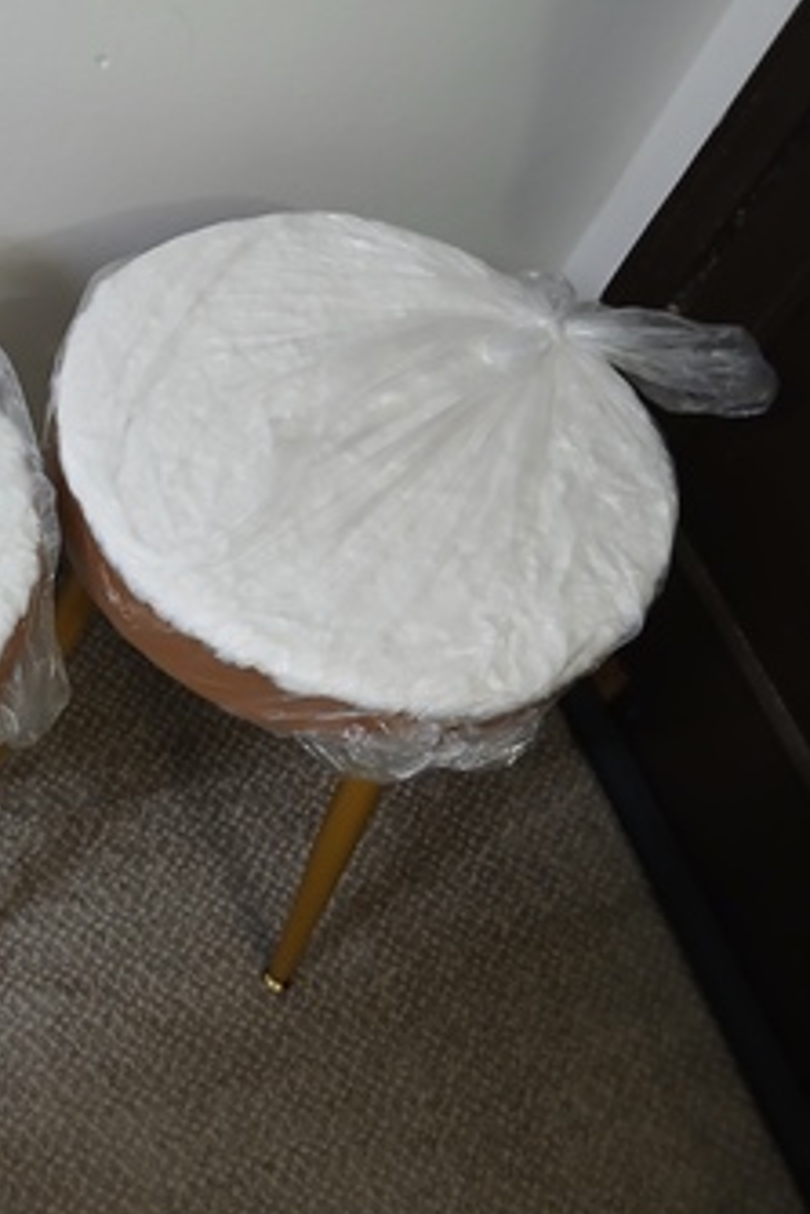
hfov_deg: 32.8
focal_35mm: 37
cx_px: -13
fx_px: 1247
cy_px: 605
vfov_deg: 51.9
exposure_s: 1/40
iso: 250
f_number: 1.8
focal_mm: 3.98
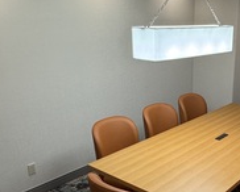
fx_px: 320
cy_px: 110
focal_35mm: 45
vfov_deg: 33.4
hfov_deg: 39.3
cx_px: 196
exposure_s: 1/120
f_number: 2.2
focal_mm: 2.22
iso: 320
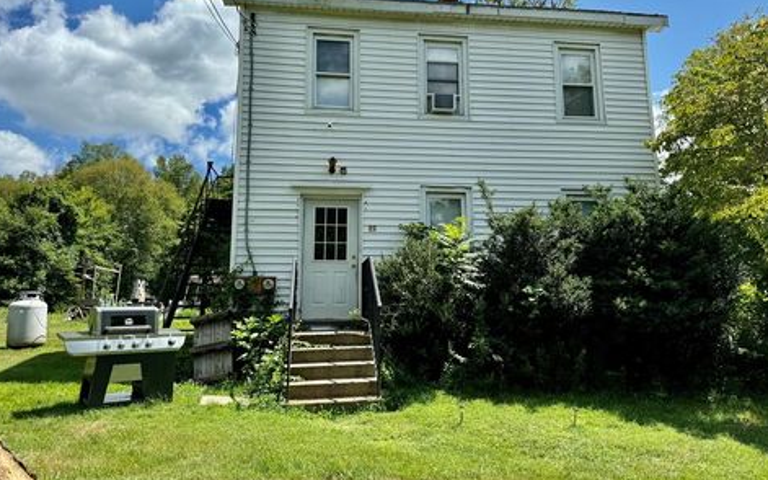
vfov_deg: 45.9
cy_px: 216
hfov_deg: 68.4
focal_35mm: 27
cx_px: 390
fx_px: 565
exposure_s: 1/3413
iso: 80
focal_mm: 6.76
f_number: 1.78
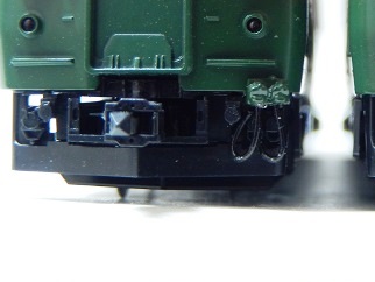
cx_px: 331
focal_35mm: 95
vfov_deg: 15.4
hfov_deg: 20.3
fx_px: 1030
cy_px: 37
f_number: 4.5
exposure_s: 1
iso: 200
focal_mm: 9.2
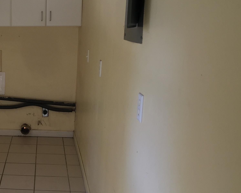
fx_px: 407
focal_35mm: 57
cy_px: 98
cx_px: 2
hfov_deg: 30.7
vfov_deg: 26.7
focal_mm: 4.15
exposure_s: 1/40
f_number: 2.2
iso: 32
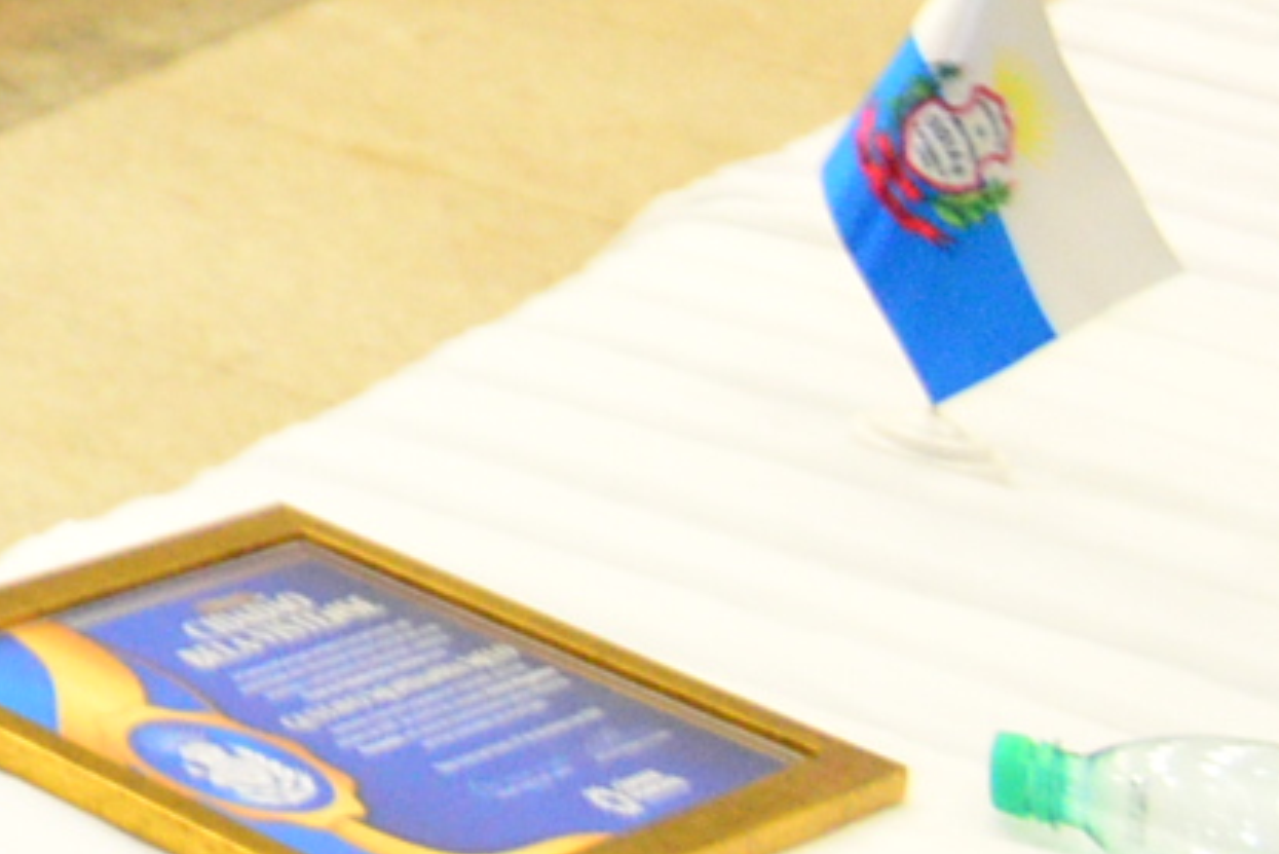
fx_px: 4122
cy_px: -1643
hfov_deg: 11.4
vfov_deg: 9.5
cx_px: -2472
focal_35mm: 116
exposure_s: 1/125
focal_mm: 16
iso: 3200
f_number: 4
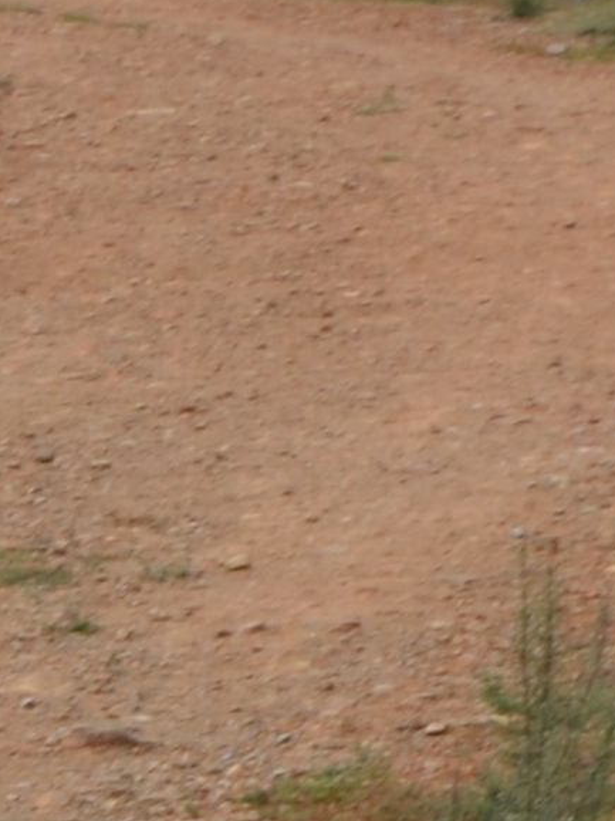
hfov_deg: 3.8
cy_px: 61
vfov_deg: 5.1
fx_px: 9269
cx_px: -183
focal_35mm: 391
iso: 100
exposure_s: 1/250
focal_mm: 34
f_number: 8
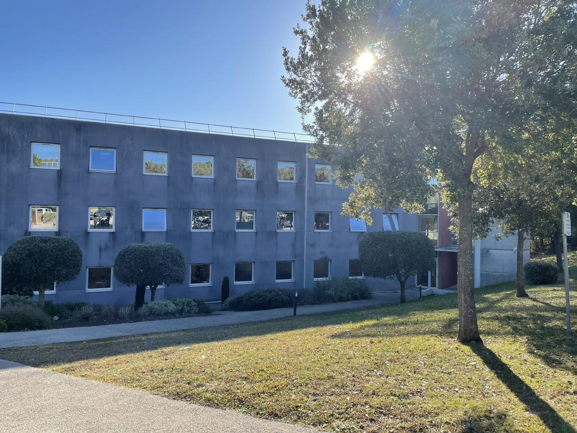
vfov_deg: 53.1
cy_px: 216
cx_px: 288
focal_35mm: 26
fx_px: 433
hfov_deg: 67.3
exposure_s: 1/1221
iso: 32
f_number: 1.6
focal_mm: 4.2
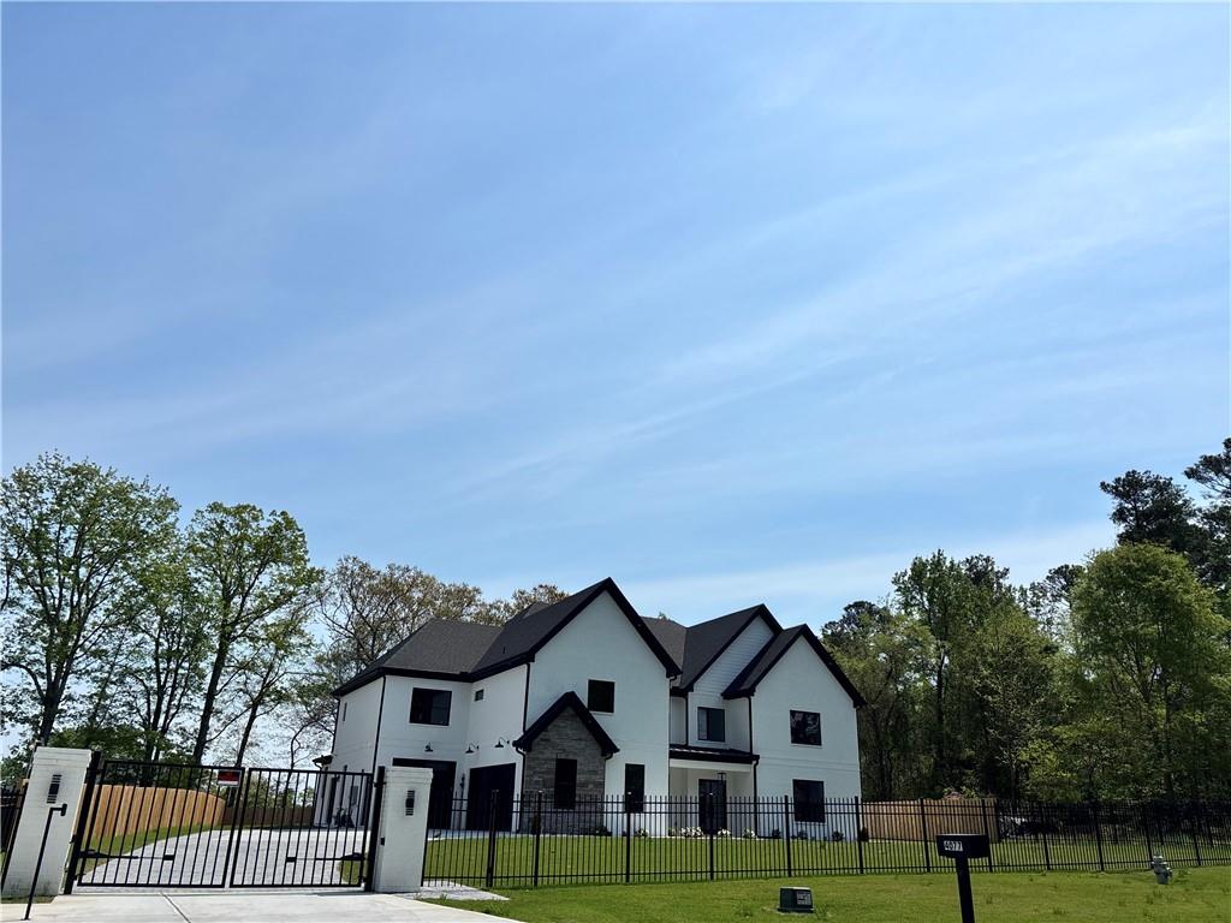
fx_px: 925
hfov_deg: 67.3
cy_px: 462
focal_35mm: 26
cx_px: 616
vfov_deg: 53.1
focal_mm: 5.96
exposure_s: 1/9901
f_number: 1.6
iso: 50
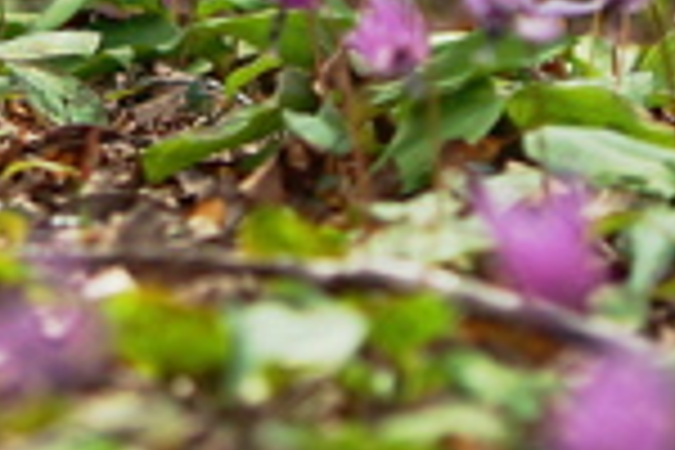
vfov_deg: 1.8
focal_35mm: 749
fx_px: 14043
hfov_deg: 2.8
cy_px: -518
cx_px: 171
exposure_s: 1/1250
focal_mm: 110
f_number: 3.5
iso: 100
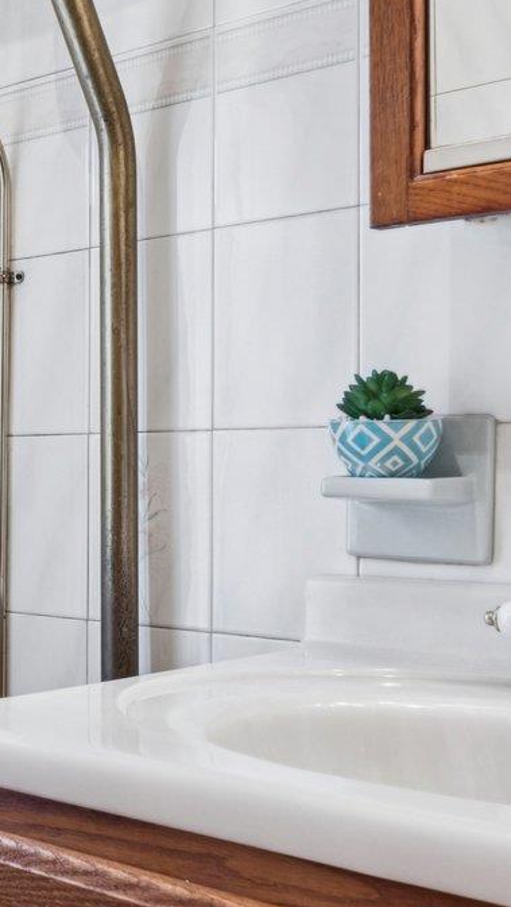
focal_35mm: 51
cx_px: -205
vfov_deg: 40.5
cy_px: 503
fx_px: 1227
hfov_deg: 20.8
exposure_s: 1/15
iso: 320
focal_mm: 16
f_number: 8
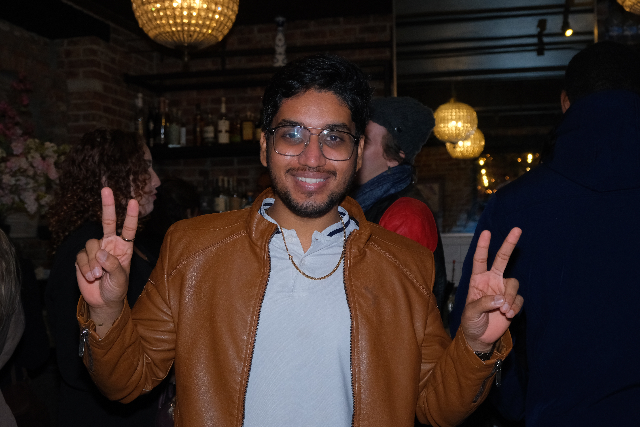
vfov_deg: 30.5
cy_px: 215
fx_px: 782
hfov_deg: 44.5
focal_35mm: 44
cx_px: 322
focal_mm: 28.9
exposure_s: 1/125
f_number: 4.5
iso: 2000
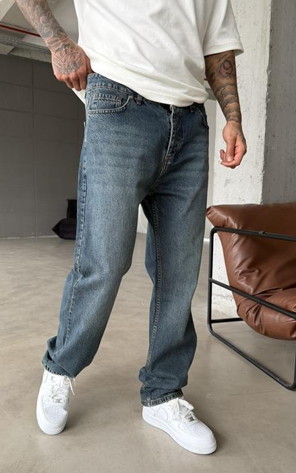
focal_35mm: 29
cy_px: 247
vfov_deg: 64.6
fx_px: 374
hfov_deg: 43.0
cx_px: 126
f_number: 1.78
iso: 200
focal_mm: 6.76
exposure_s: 1/121
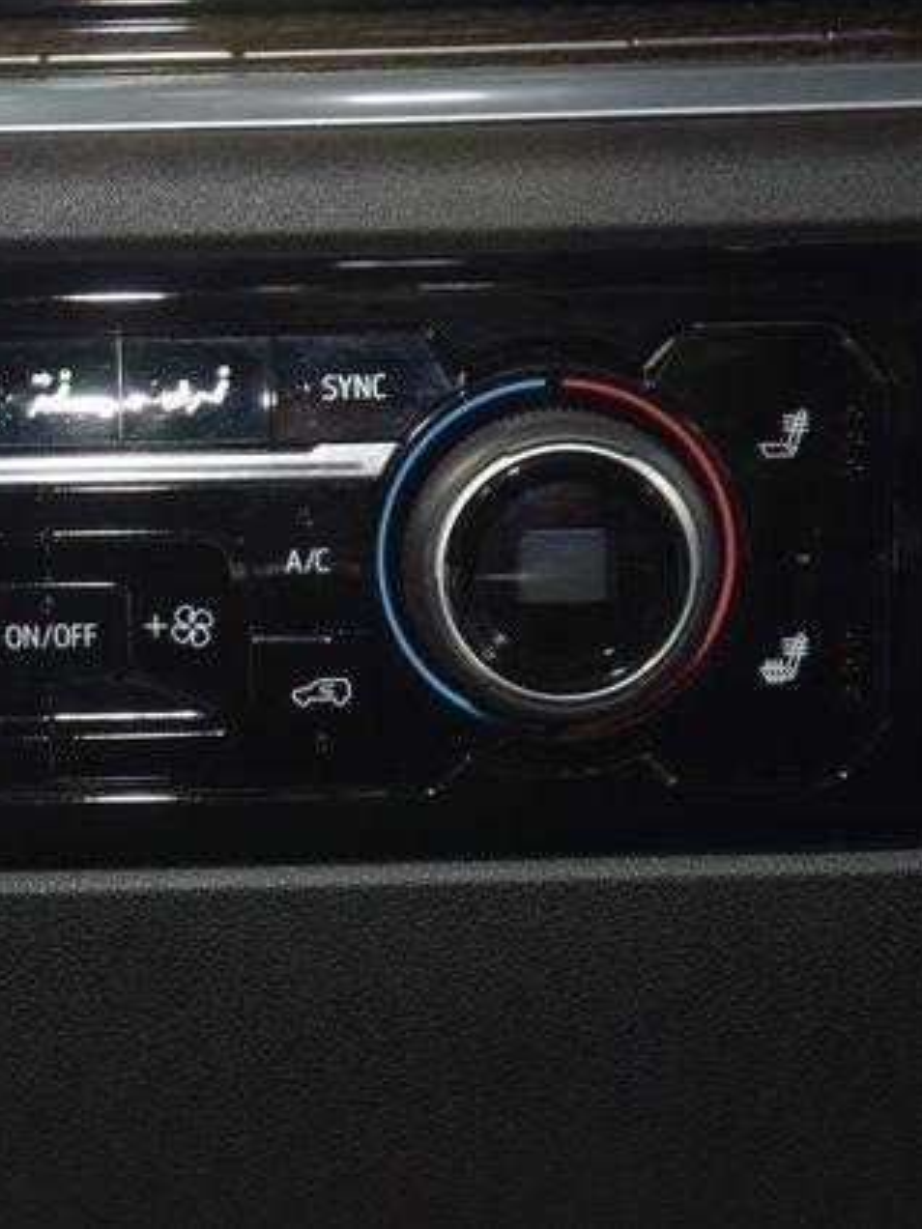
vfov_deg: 14.6
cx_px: 58
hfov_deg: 10.9
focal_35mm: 135
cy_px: 613
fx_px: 4794
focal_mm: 62
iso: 1100
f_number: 4.5
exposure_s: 1/5
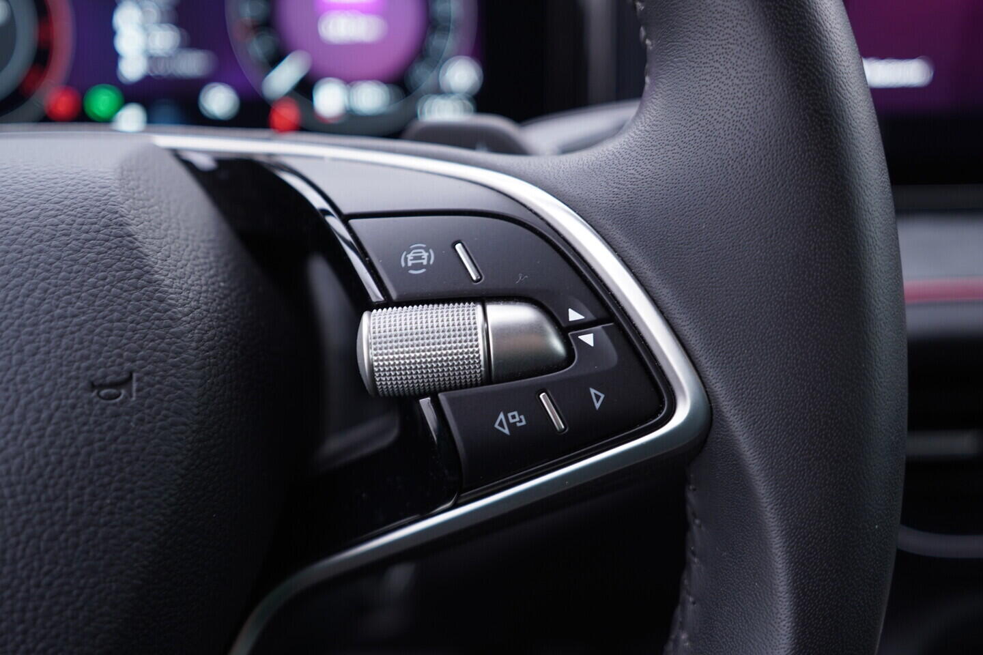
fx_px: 983
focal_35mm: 36
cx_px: 492
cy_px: 328
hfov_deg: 53.1
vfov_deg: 36.9
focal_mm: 24
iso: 250
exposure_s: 1/40
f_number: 2.8
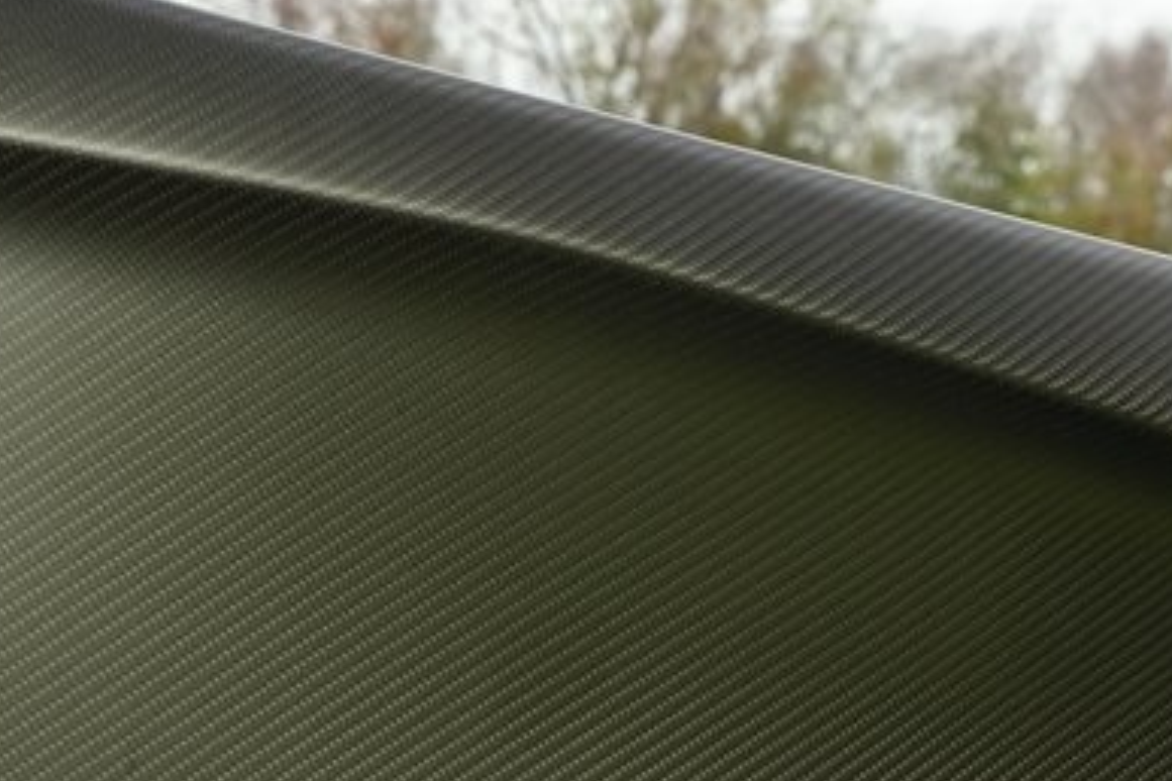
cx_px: 1069
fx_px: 2669
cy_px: 816
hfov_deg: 24.0
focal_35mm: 82
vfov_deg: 16.3
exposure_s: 1/50
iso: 2000
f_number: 7.1
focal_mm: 31
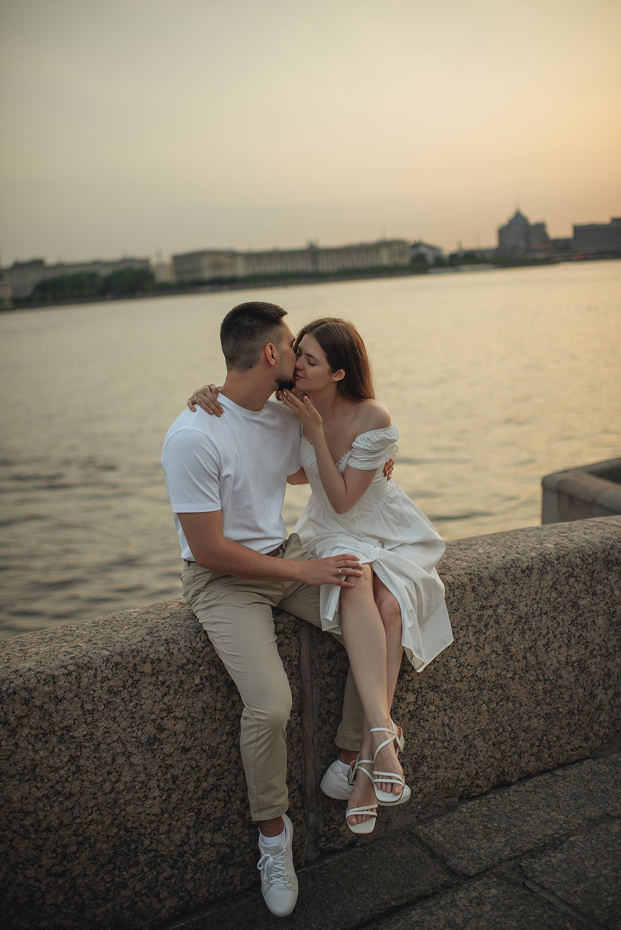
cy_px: 465
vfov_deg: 54.4
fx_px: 905
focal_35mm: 35
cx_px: 310
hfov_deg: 37.9
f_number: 1.4
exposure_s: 1/250
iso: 100
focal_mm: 35
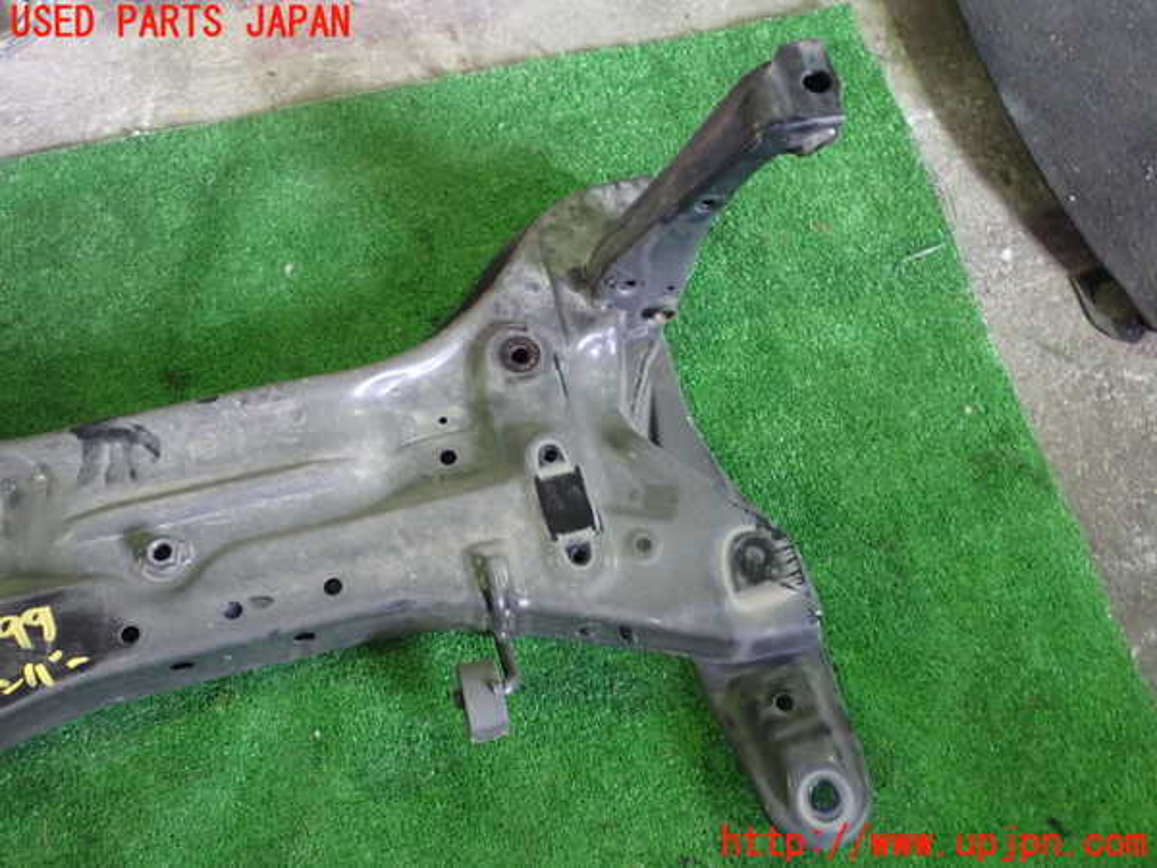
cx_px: 578
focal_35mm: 44
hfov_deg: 42.9
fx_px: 1471
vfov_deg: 32.9
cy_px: 434
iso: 800
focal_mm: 7.84
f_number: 2.9
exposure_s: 1/20
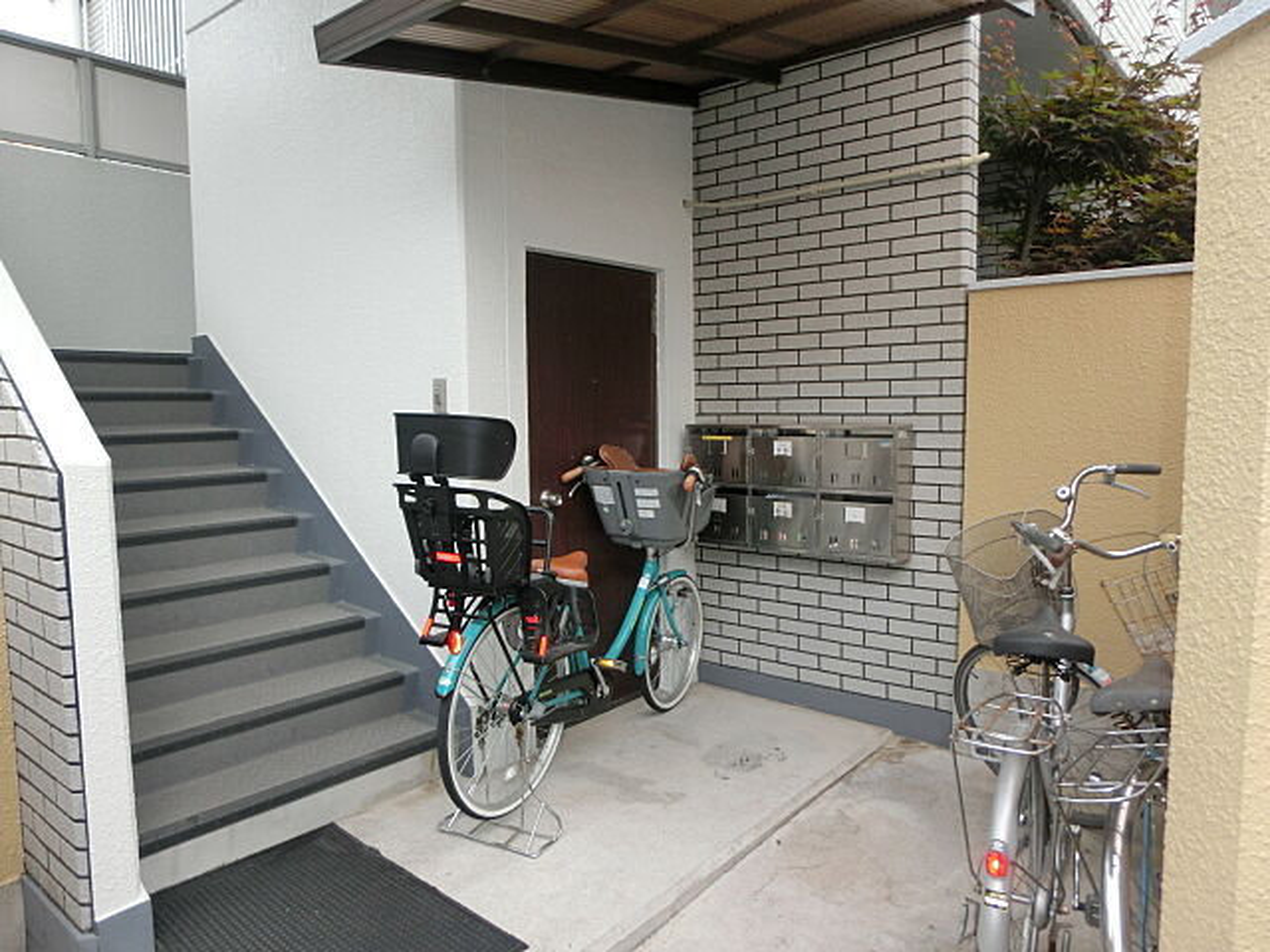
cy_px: 476
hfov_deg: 71.6
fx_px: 881
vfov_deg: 56.8
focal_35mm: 24
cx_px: 635
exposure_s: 1/125
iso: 80
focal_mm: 4.24
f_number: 3
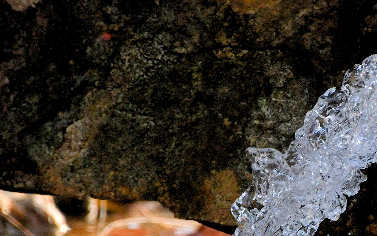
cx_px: 298
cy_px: 219
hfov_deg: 2.6
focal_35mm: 819
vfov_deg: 1.6
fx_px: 8414
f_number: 6.3
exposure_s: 1/1600
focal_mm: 200
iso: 1000
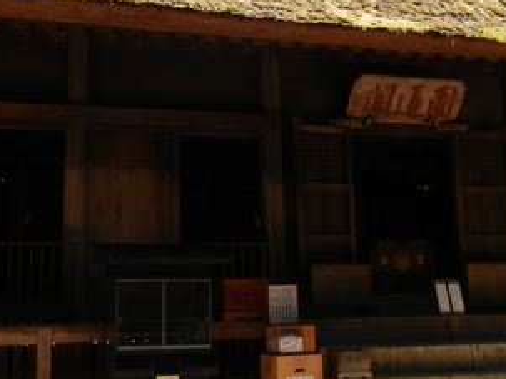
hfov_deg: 29.3
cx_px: 202
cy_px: 30
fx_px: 964
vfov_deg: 21.7
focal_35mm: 66
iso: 80
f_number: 3
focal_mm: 4.5
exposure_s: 1/250
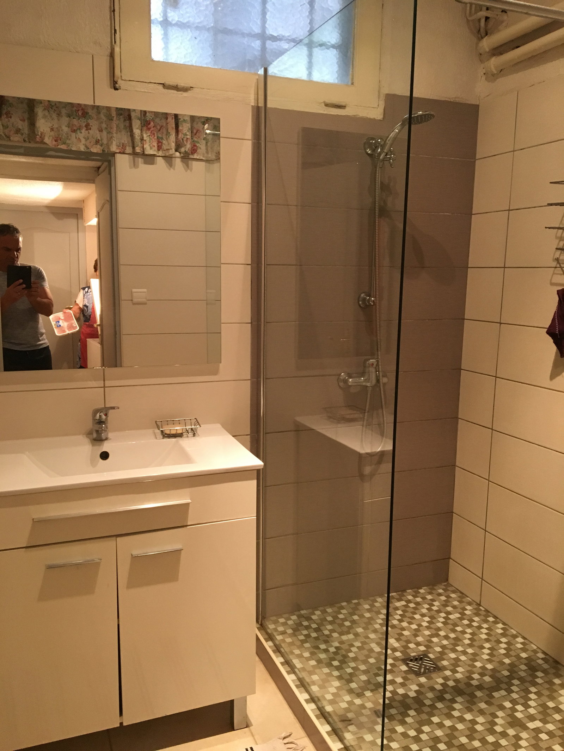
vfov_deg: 61.7
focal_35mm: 29
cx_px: 282
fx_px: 630
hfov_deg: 48.2
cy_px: 376
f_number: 2.2
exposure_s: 1/33
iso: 200
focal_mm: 4.15
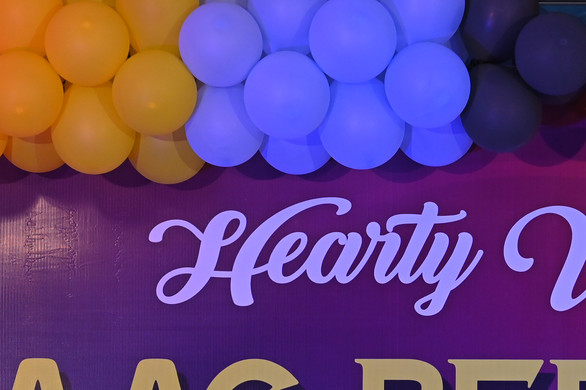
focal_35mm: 221
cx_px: 681
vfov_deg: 6.2
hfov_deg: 9.2
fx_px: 3595
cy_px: 537
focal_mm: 70
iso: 1250
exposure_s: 1/125
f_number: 5
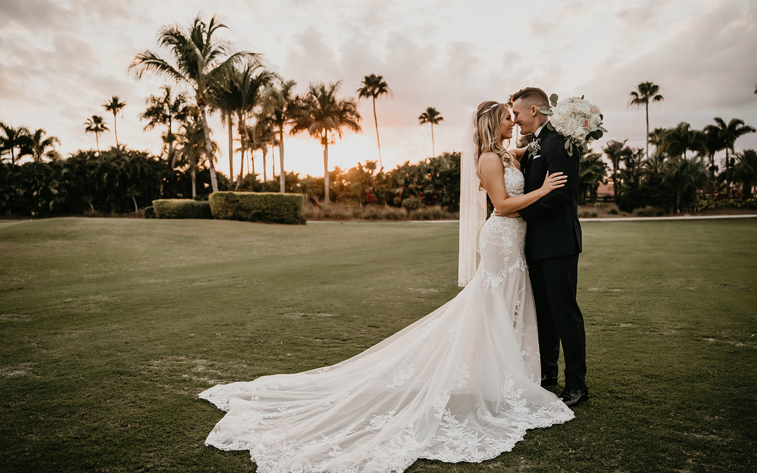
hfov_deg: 64.6
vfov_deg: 43.1
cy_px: 242
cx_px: 376
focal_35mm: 29
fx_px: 598
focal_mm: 28
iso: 160
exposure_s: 1/400
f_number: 2.8
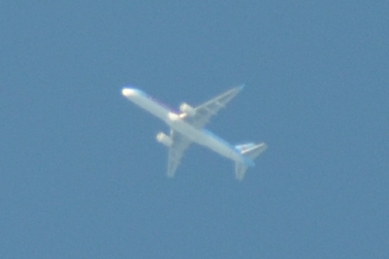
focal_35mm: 450
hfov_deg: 4.6
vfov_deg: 3.1
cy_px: 130
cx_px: 194
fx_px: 4861
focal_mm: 300
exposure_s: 1/500
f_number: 5.6
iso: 280
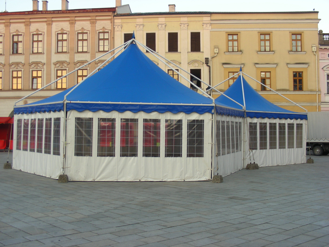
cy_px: 124
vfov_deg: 32.9
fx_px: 418
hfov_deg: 42.9
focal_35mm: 44
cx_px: 164
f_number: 3.5
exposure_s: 1/39.2
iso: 50
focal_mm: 7.4
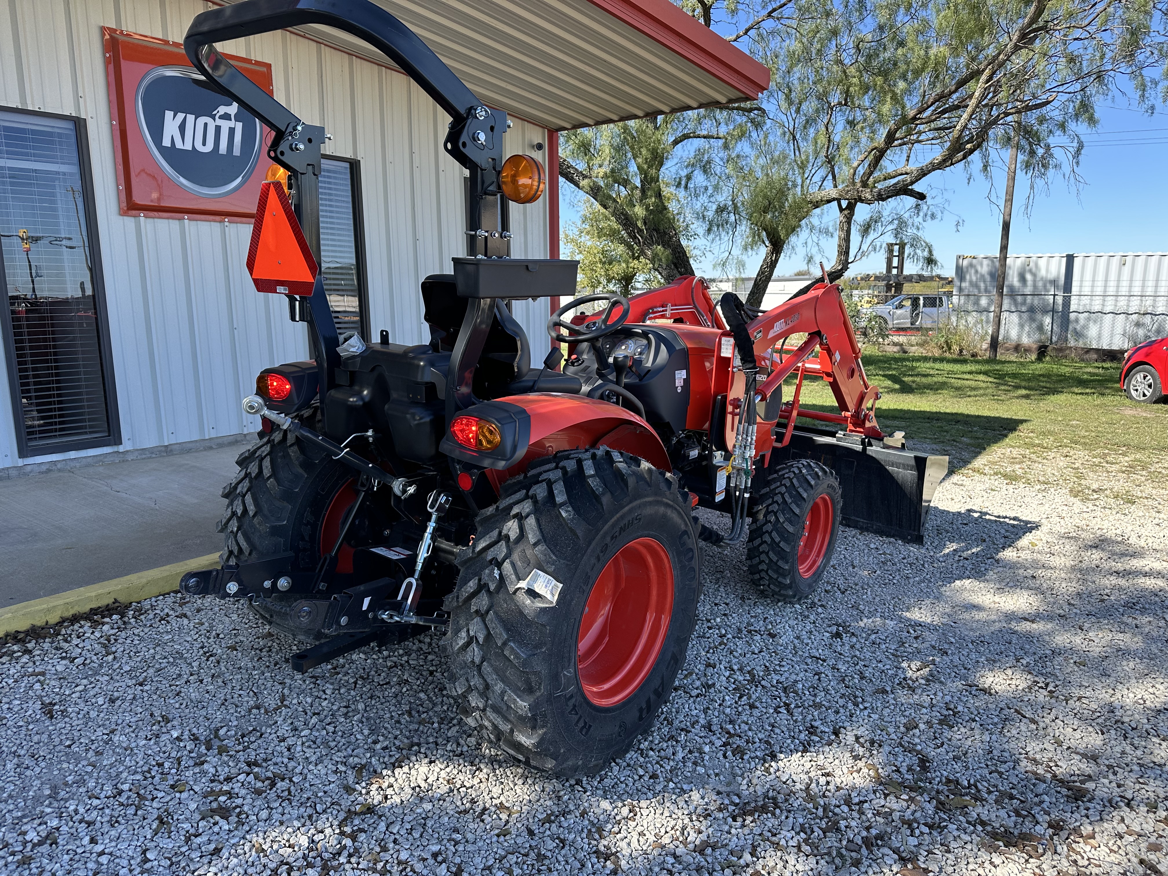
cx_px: 584
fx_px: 810
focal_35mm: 24
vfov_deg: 56.8
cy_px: 438
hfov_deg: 71.6
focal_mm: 6.86
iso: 80
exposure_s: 1/1198
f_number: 1.78
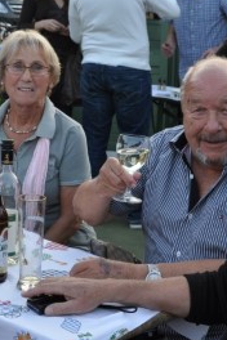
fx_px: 805
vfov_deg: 23.7
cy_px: 102
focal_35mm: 85
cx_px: 48
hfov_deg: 15.9
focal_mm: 25
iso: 360
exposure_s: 1/125
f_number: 5.6
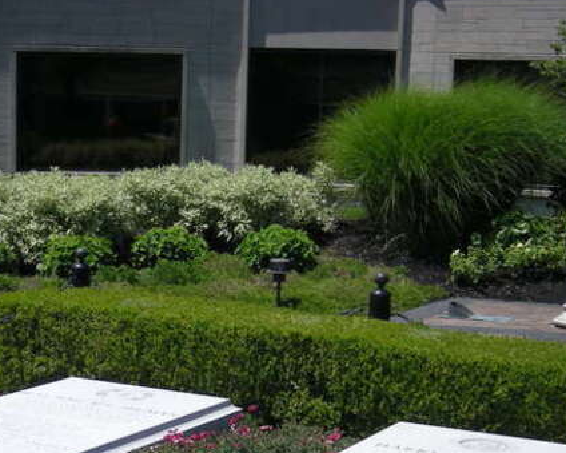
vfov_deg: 18.7
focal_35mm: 81
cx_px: 195
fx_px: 1357
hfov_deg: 23.5
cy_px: 388
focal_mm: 7.1
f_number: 6.1
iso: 50
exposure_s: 1/242
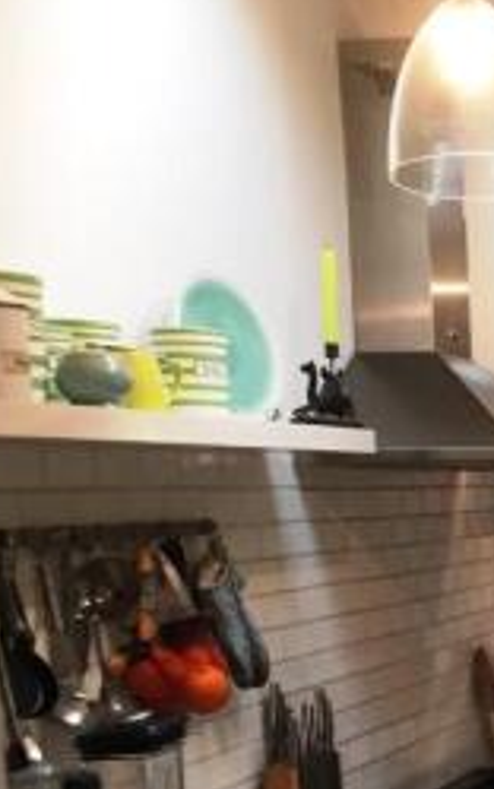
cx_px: 882
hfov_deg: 15.6
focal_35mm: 72
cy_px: 670
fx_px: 1548
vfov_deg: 27.8
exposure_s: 1/33
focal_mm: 4.15
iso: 50
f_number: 2.2
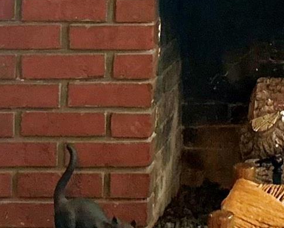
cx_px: 388
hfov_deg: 11.7
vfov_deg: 9.0
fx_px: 1345
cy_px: -261
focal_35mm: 160
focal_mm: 5.7
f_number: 1.5
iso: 500
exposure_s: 1/60
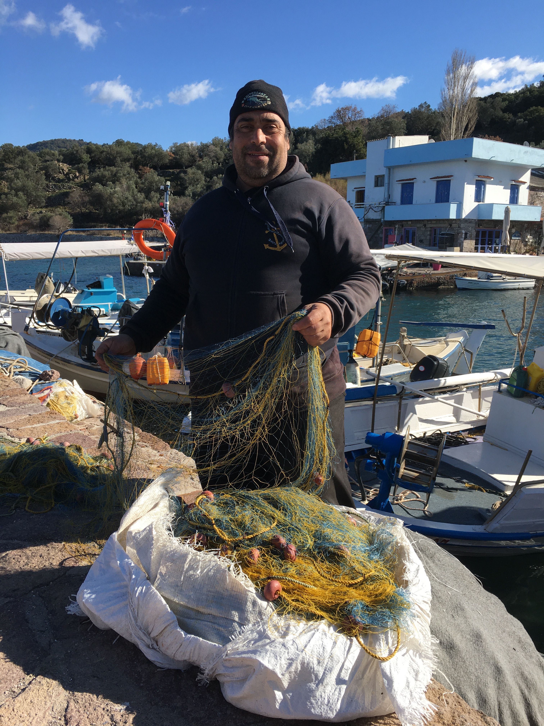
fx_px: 608
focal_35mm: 29
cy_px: 363
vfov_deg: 61.7
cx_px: 272
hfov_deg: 48.2
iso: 25
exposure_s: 1/1183
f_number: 2.2
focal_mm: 4.15
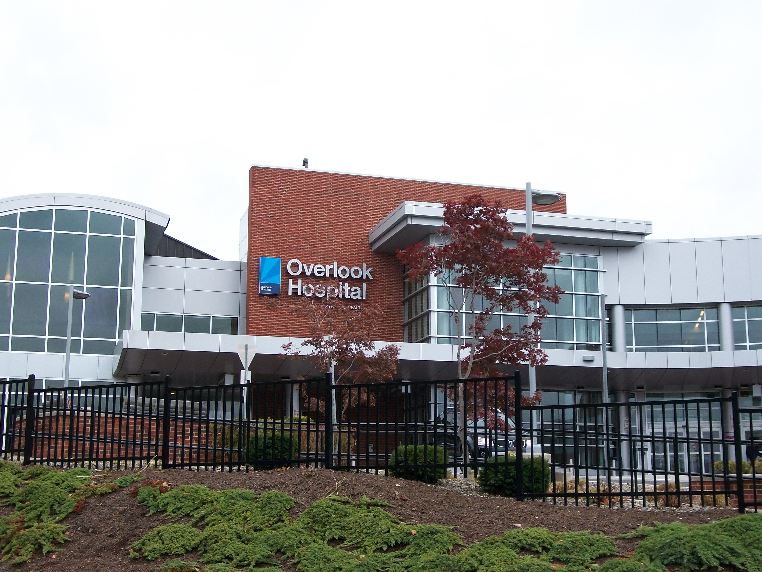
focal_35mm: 50
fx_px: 1101
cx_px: 381
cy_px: 286
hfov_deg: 38.2
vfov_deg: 29.1
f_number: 3.6
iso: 80
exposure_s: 1/320
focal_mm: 8.8
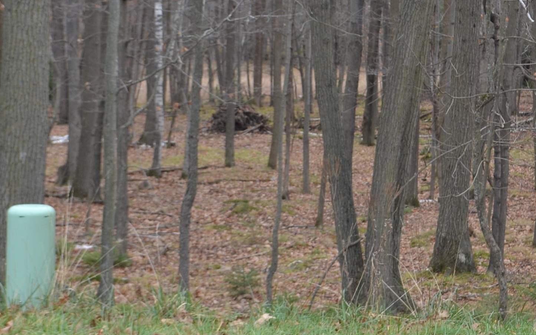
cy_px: 87
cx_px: 398
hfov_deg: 19.9
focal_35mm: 104
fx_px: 1519
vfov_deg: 12.5
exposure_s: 1/125
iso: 280
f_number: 5.6
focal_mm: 32
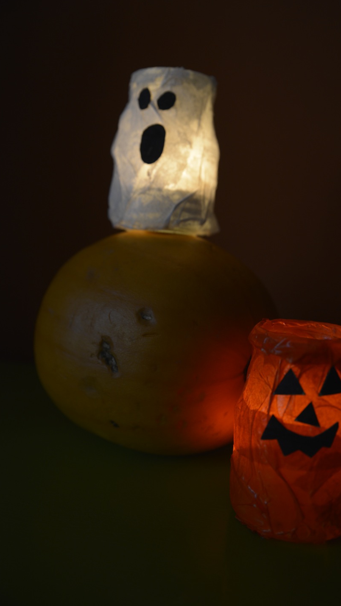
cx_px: 199
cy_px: 305
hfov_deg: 32.8
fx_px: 579
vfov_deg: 55.3
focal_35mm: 36
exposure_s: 1/40
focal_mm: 34
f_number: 4
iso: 640
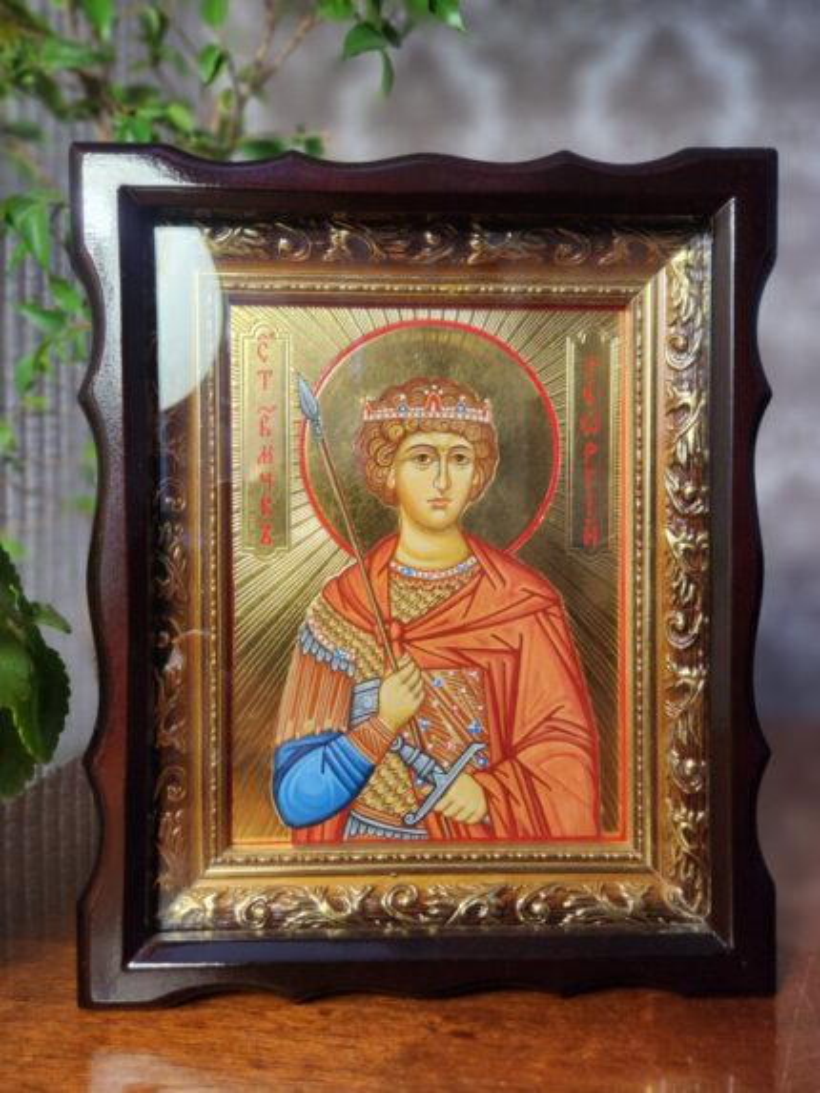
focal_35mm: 23
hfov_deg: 58.9
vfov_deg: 73.9
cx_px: 410
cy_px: 546
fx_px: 726
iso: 250
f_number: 1.8
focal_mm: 5.4
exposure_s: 1/100
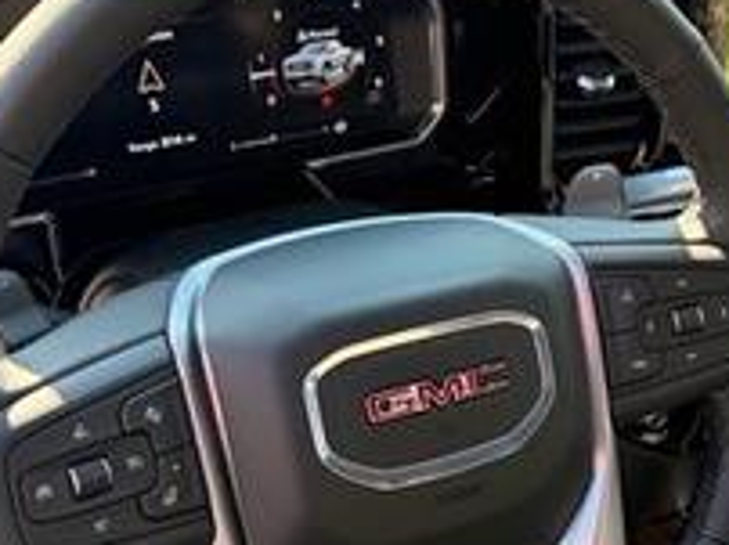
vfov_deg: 24.3
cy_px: 343
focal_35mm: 60
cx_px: 538
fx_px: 1262
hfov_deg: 31.7
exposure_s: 1/166
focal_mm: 6.76
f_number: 1.78
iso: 200
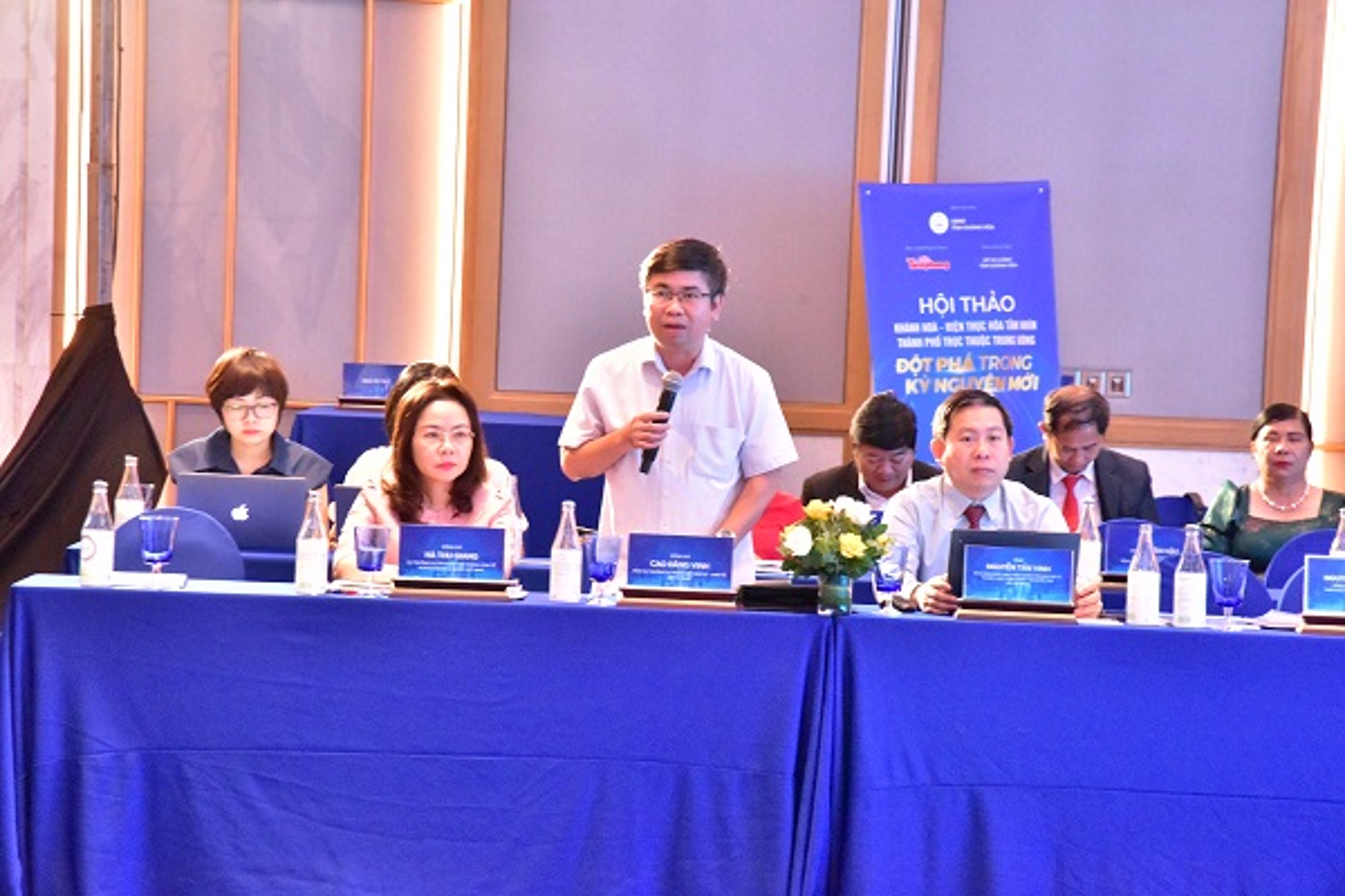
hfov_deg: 17.1
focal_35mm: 120
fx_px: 4483
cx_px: 672
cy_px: 448
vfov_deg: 11.4
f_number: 9
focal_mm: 120
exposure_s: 1/40
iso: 12800
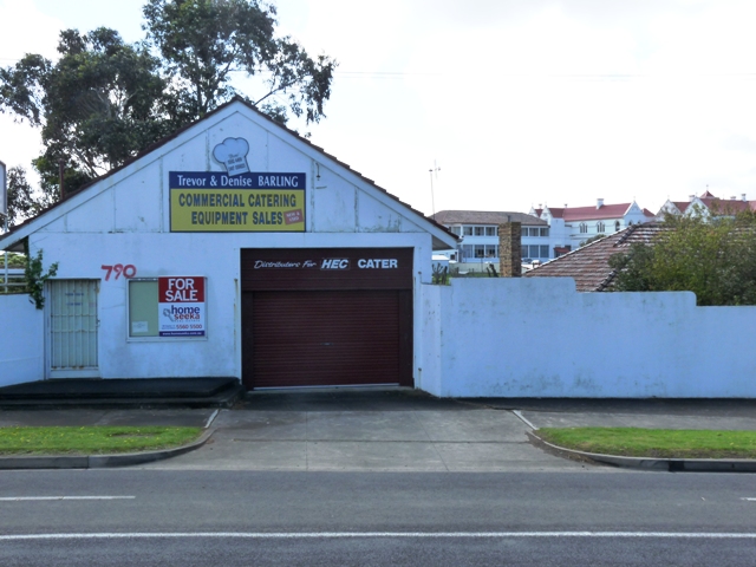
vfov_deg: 31.5
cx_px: 378
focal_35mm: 46
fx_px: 1005
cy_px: 284
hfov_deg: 41.2
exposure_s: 1/250
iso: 160
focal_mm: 8.2
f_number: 5.6
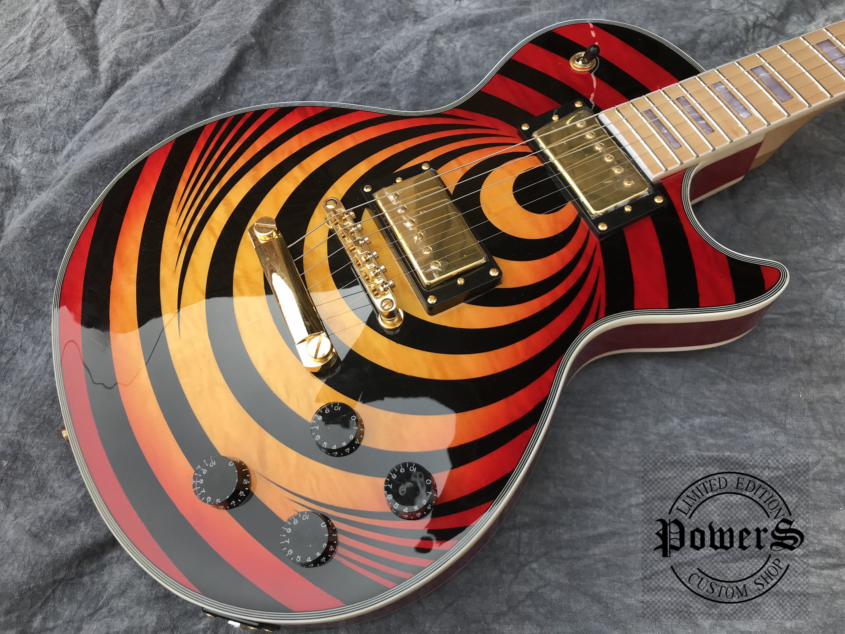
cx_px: 422
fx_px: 683
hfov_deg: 63.4
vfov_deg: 49.7
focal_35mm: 28
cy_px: 317
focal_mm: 3.99
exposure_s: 1/563
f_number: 1.8
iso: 20
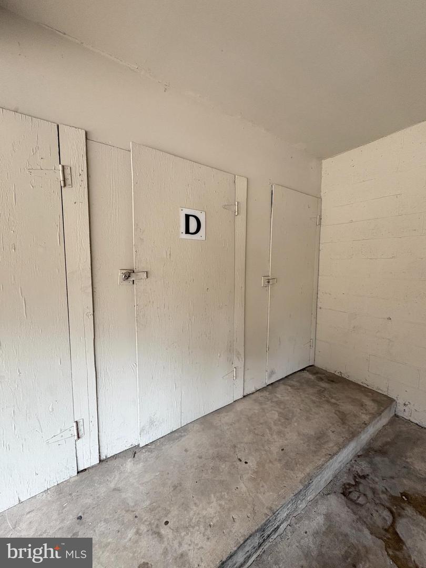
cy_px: 284
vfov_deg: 102.1
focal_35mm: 14
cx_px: 213
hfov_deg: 85.7
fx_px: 230
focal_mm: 2.22
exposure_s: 1/99
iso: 200
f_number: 2.2
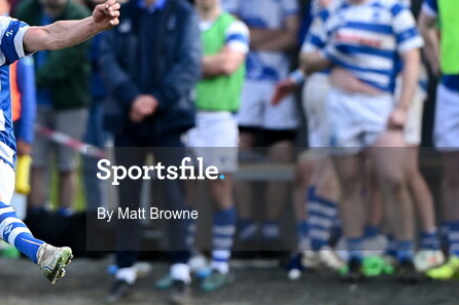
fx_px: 14644
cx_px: 138
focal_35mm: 1149
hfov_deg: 1.8
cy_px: 104
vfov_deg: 1.2
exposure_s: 1/2500
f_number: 5
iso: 1000
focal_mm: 500
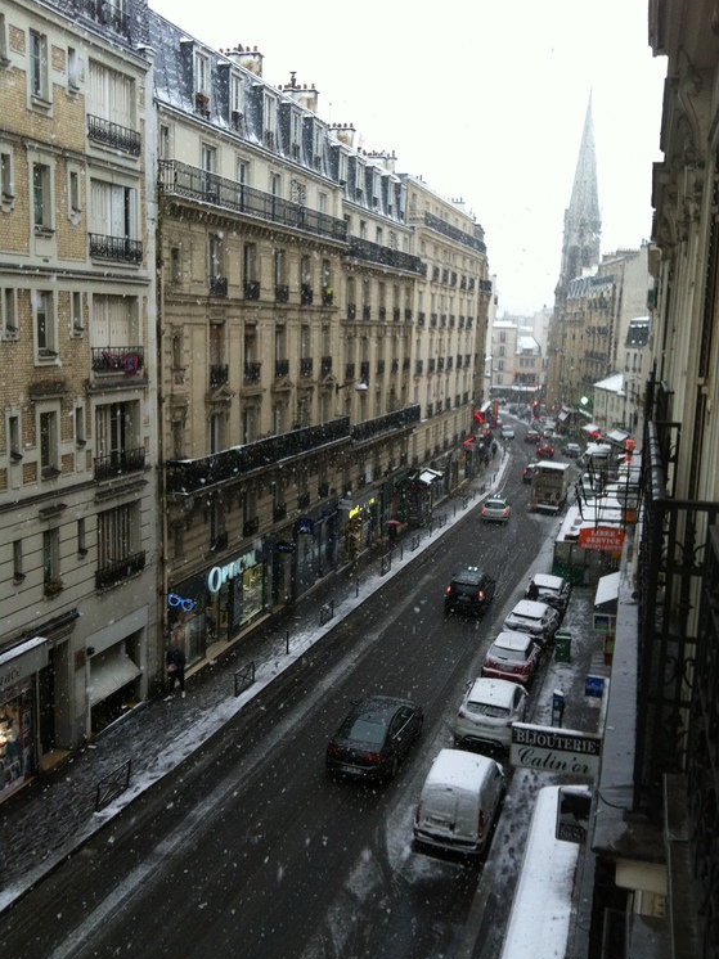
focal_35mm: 36
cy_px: 481
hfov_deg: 39.6
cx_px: 368
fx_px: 998
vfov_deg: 51.4
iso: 100
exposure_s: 1/120
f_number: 2.8
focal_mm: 3.85
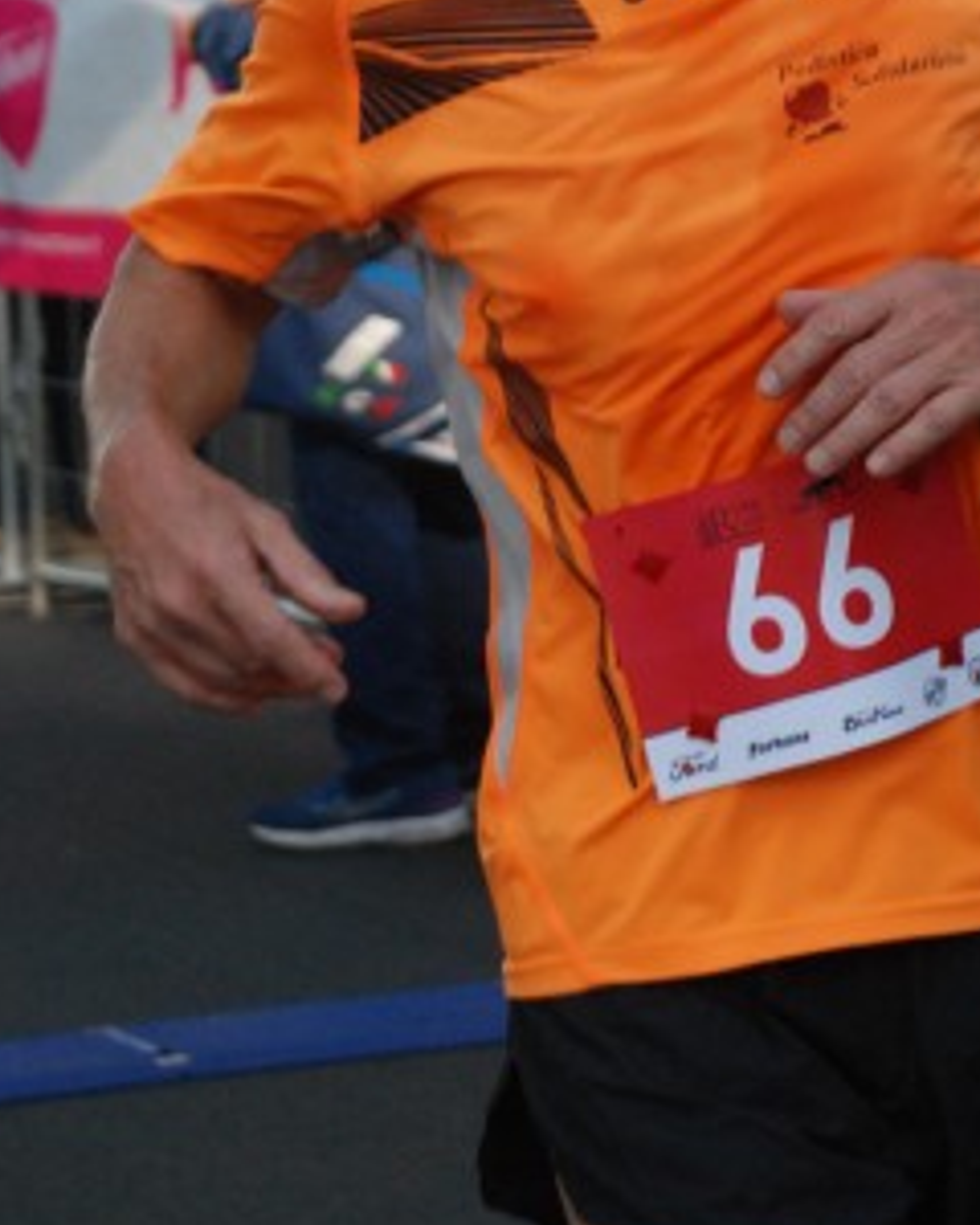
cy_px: 282
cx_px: 757
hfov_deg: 6.8
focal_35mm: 226
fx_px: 8194
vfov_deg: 8.5
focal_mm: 80
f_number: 5.6
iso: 1000
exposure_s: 1/400
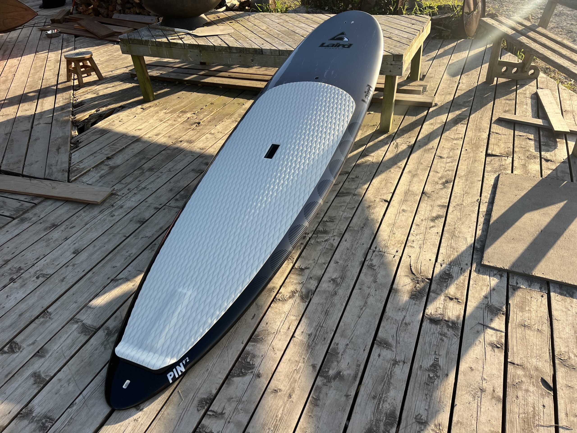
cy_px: 216
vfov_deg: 53.1
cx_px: 288
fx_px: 433
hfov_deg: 67.3
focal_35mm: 26
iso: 50
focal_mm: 5.7
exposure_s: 1/1311
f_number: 1.5
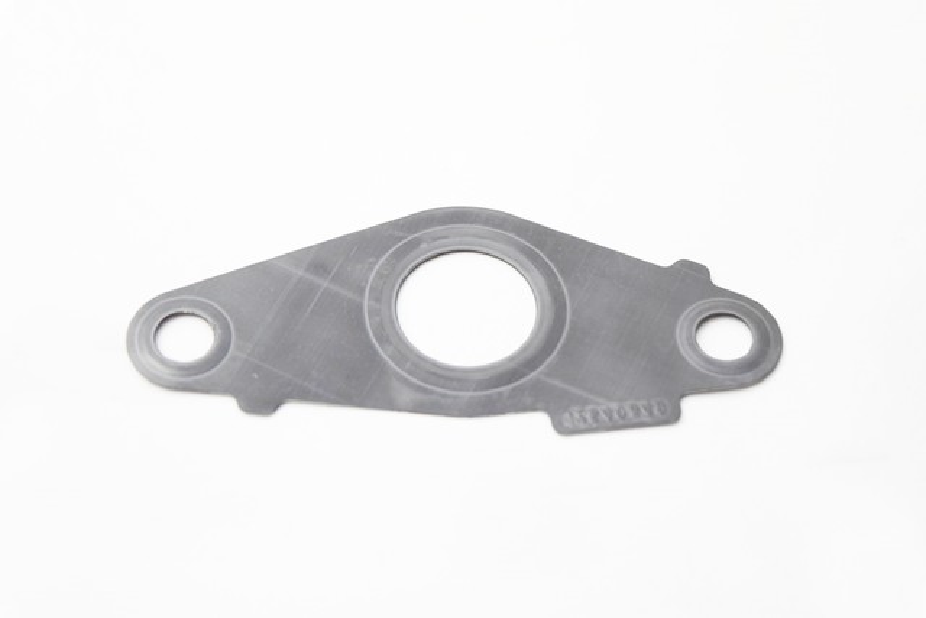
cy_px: 309
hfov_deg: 24.6
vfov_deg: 16.6
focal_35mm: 82
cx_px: 463
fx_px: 2122
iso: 1600
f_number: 5.6
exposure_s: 1/60
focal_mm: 55
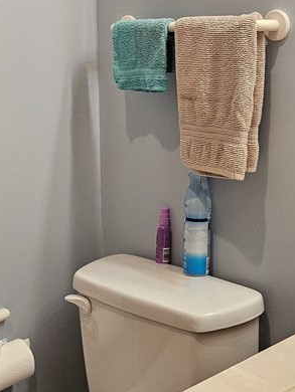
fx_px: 715
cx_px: 172
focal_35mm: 63
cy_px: 120
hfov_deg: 23.3
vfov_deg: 30.4
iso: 200
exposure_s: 1/120
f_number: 1.8
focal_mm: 5
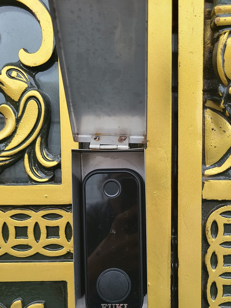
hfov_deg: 39.4
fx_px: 320
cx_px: 146
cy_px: 213
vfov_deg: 50.1
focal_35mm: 36
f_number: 1.8
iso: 64
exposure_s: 1/120
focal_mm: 5.4
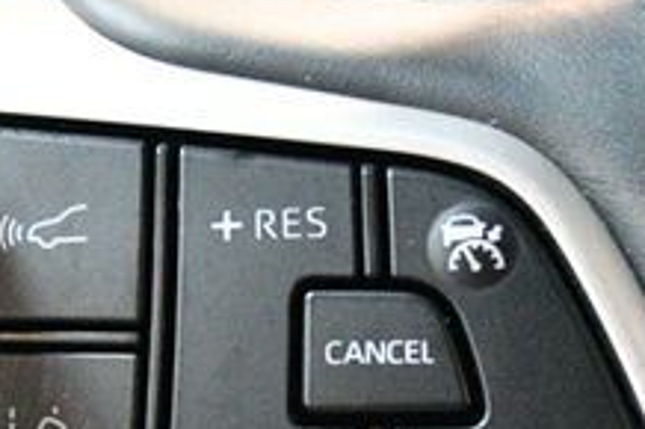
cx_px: 254
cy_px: 476
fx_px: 1737
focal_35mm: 97
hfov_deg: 21.0
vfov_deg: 13.8
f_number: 3.8
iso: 12800
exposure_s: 1/40
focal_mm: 22
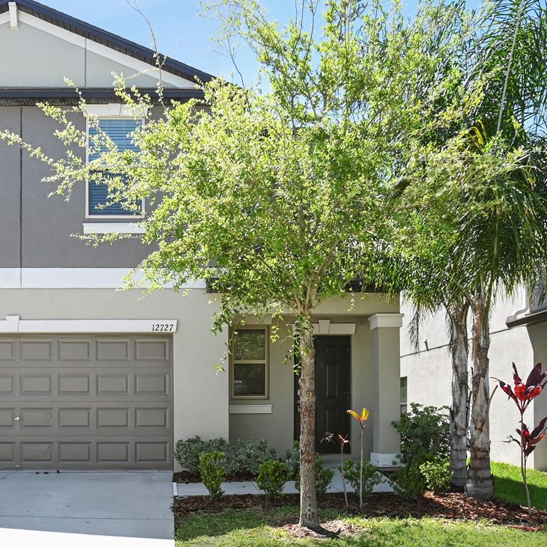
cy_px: 293
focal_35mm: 34
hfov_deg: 48.1
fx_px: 608
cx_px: 213
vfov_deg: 48.4
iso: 640
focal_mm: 16
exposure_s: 1/500
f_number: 10
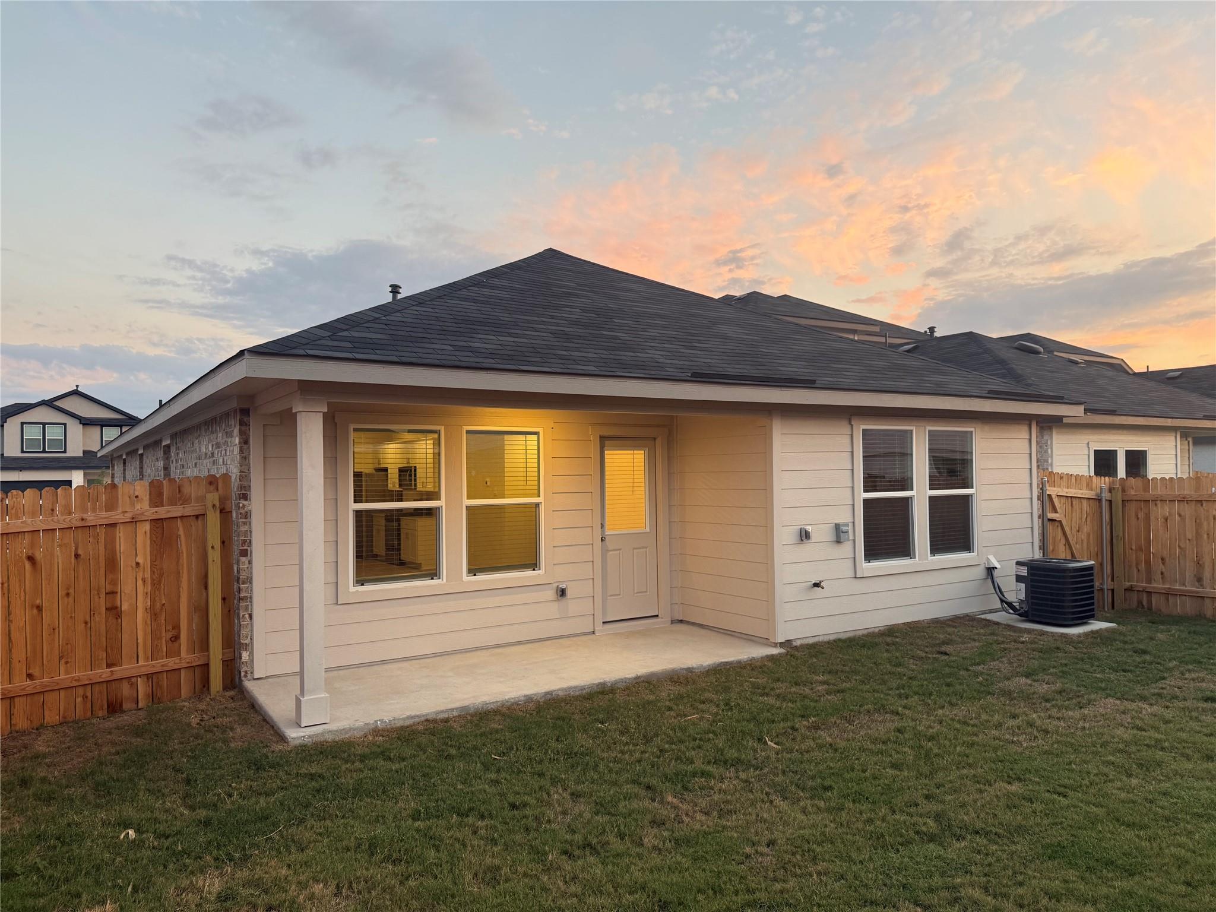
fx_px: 843
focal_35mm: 24
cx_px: 608
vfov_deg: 56.8
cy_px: 456
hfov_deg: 71.6
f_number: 1.78
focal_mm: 6.76
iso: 125
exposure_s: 1/120
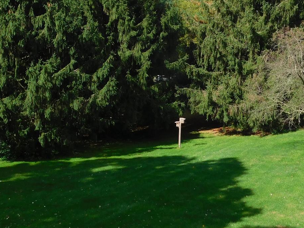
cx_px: 186
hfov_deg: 35.4
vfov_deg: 26.6
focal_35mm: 54
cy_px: 48
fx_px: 474
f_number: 3
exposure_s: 1/1000
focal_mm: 4.1
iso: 125
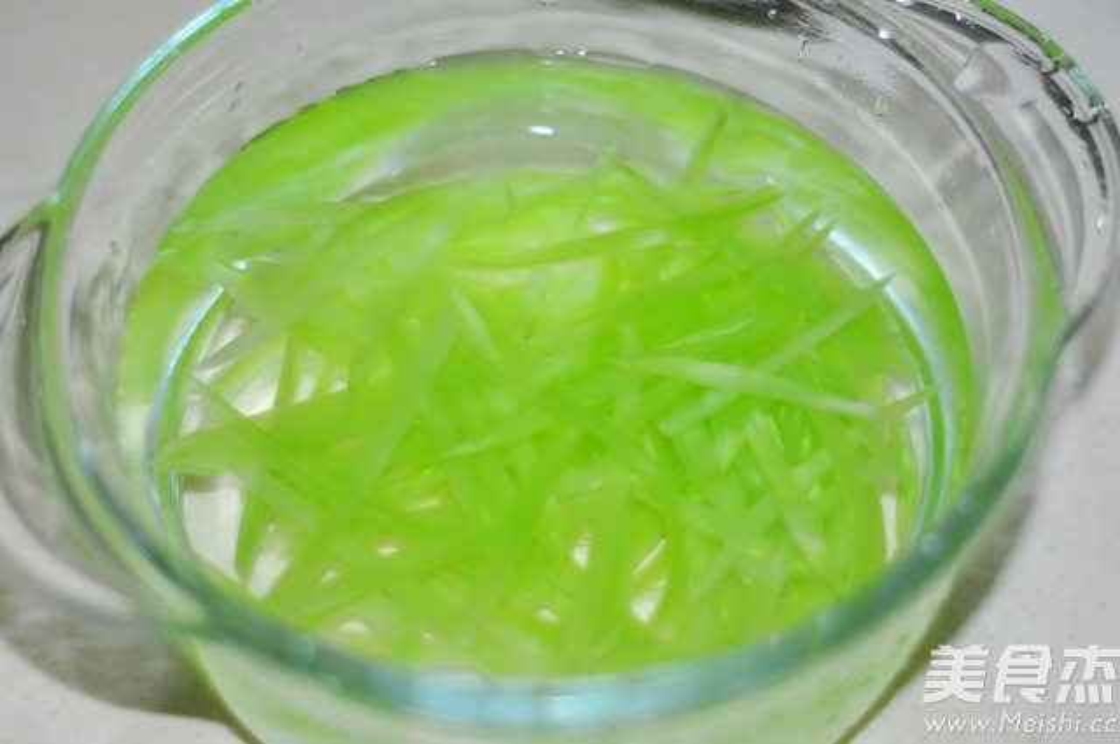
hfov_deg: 27.0
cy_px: 372
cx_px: 560
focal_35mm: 75
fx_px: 2330
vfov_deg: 18.1
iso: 200
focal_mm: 50
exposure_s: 1/60
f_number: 1.8
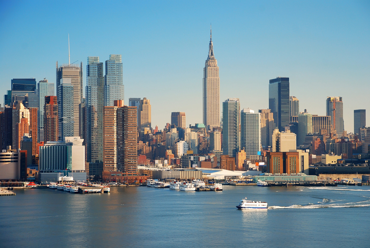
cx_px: 185
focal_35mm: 105
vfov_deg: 13.1
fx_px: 1081
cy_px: 124
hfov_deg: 19.4
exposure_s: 1/160
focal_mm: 70
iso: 180
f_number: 5.6
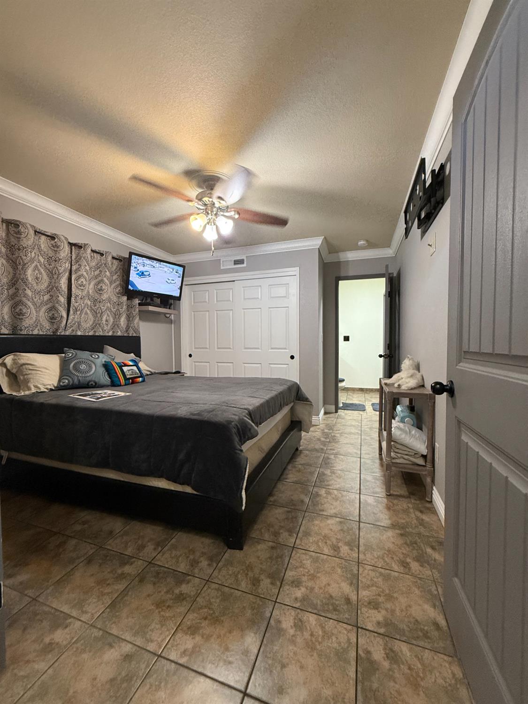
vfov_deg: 102.1
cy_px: 352
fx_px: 285
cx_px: 264
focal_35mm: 14
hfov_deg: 85.7
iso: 400
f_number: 2.2
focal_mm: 2.22
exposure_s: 1/60
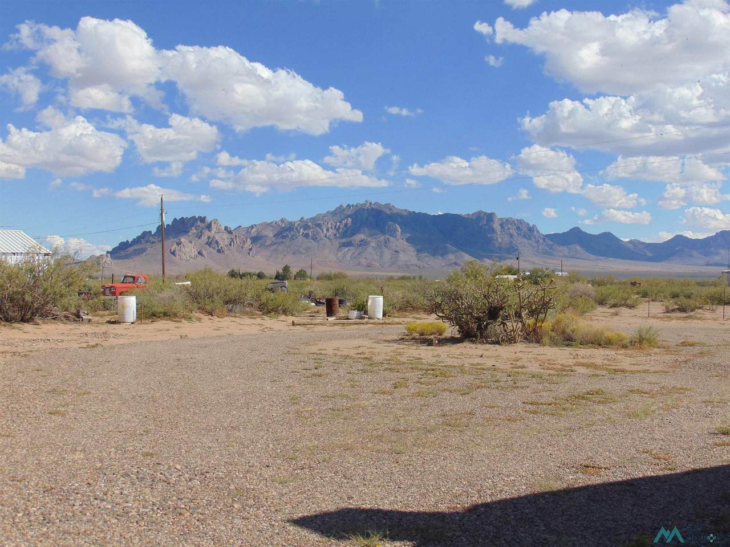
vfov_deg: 34.3
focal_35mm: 42
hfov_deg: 44.8
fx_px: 886
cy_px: 274
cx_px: 365
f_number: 8.7
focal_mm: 7.6
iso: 80
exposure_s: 1/250
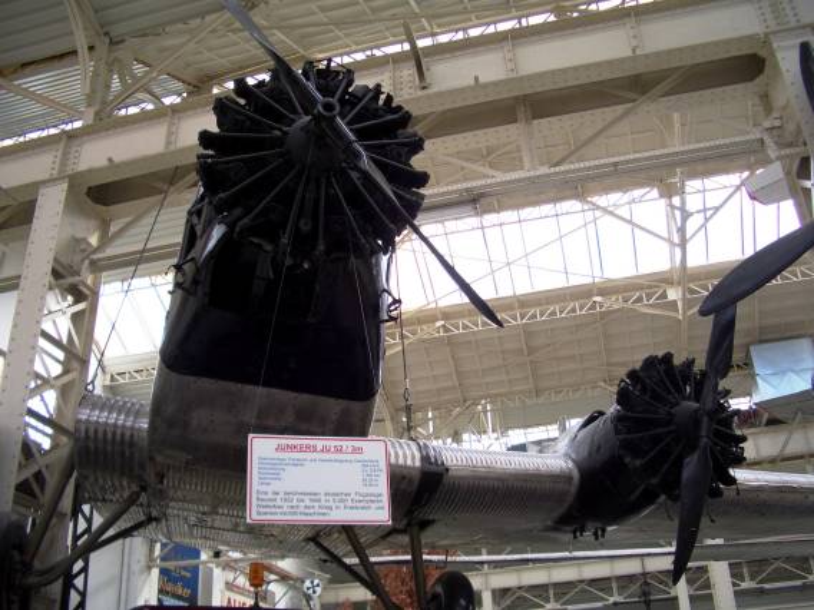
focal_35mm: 35
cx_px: 407
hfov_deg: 52.6
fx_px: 823
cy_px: 305
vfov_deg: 40.7
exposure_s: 1/125
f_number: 2.6
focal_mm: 5.8
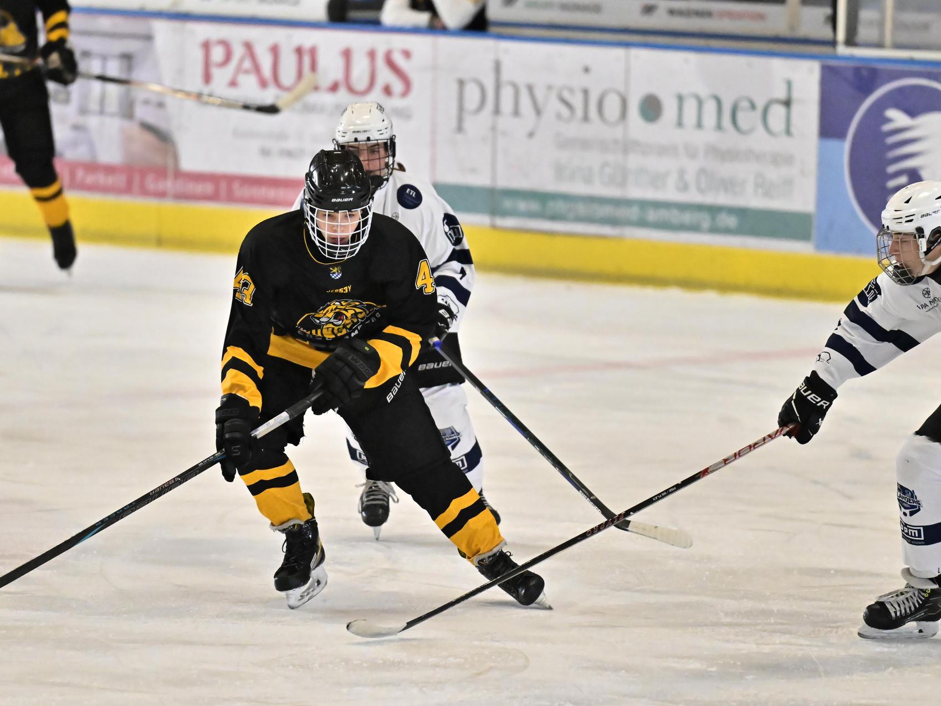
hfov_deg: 6.1
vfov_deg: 4.6
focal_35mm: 326
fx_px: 8863
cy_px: 354
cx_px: 430
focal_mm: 200
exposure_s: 1/1600
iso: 6400
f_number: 2.8
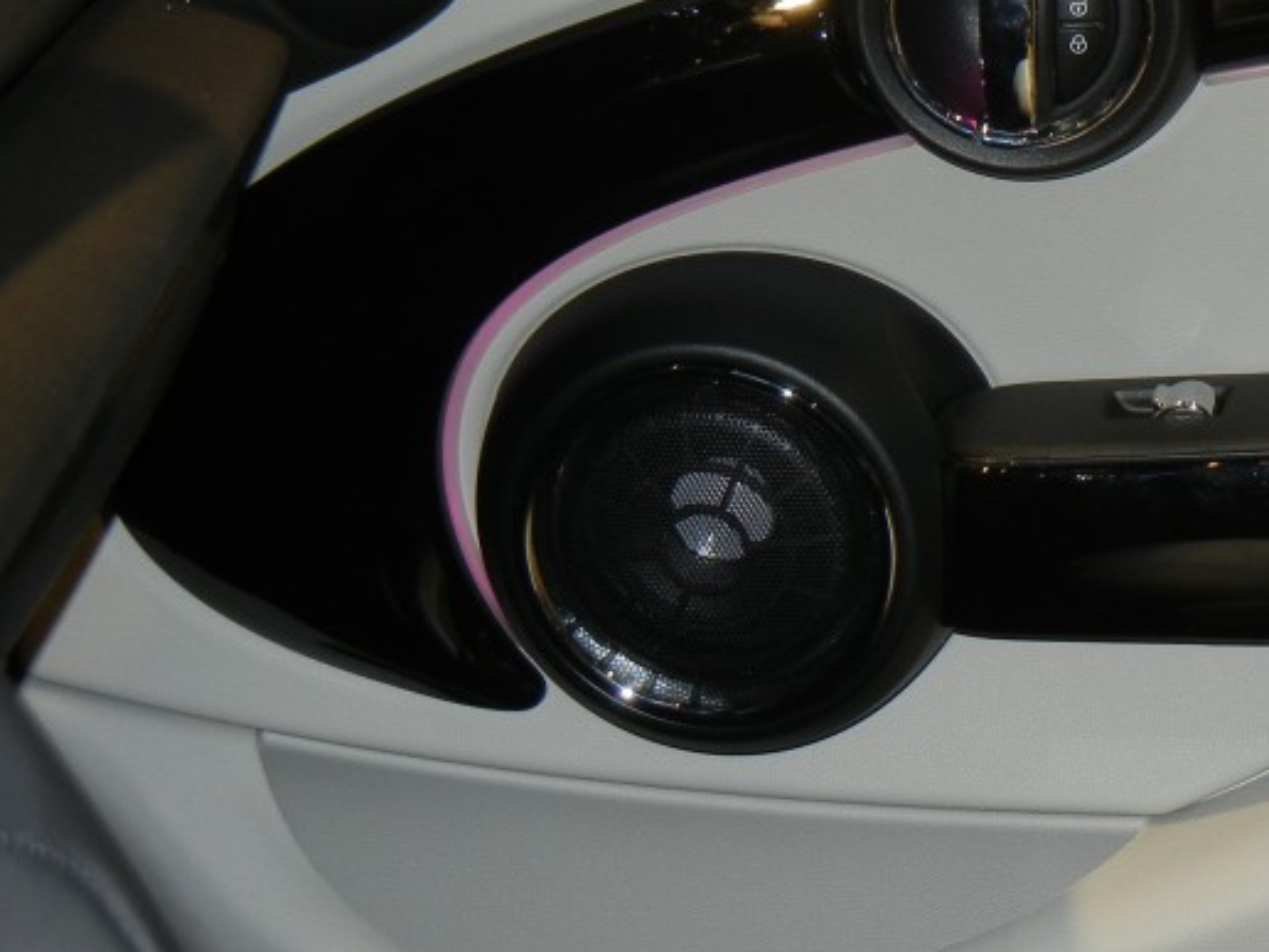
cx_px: 1198
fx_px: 4289
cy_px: 234
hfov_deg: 16.6
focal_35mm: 117
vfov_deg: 12.6
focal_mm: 10.6
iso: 200
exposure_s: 1/30
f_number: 4
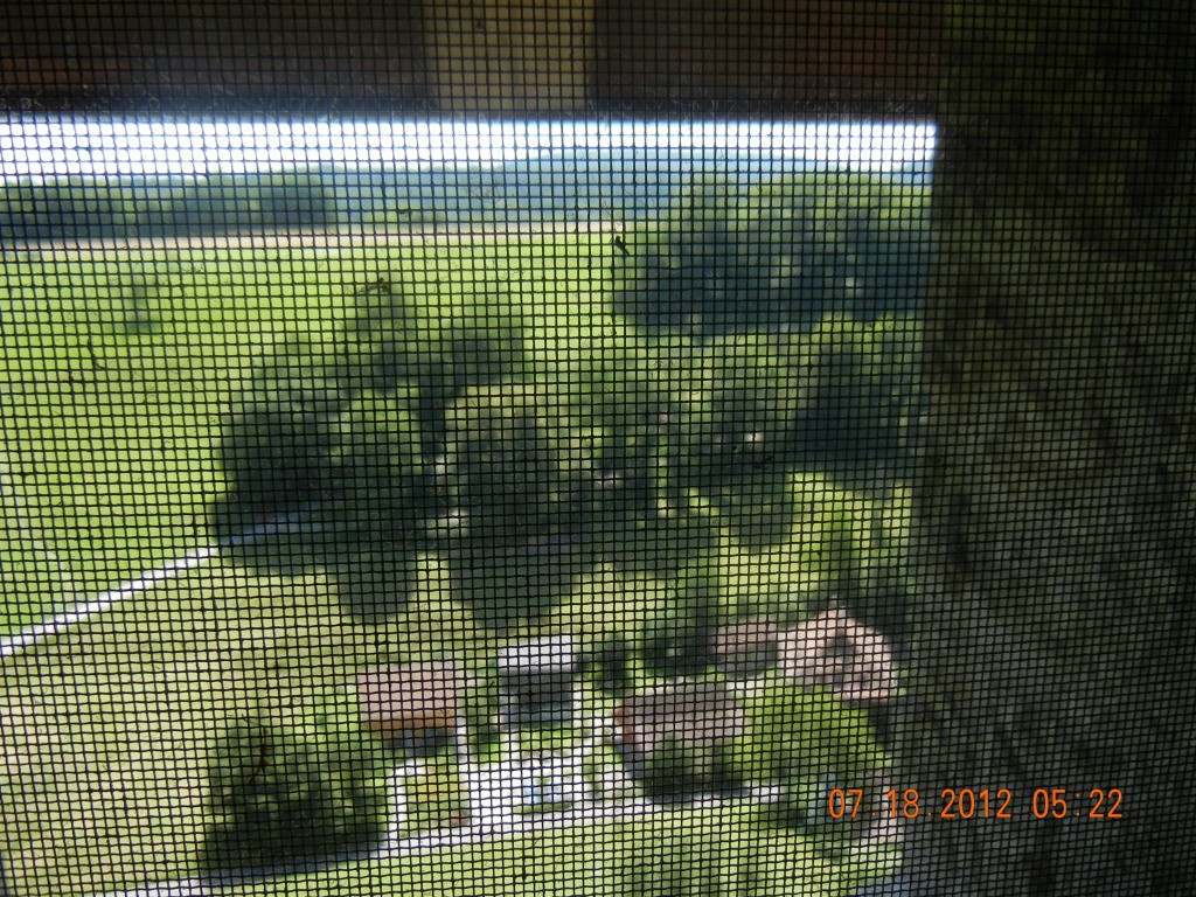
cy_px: 448
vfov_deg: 46.8
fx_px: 1037
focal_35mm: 30
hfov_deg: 60.0
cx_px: 598
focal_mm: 5.4
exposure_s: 1/353
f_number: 3.5
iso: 160
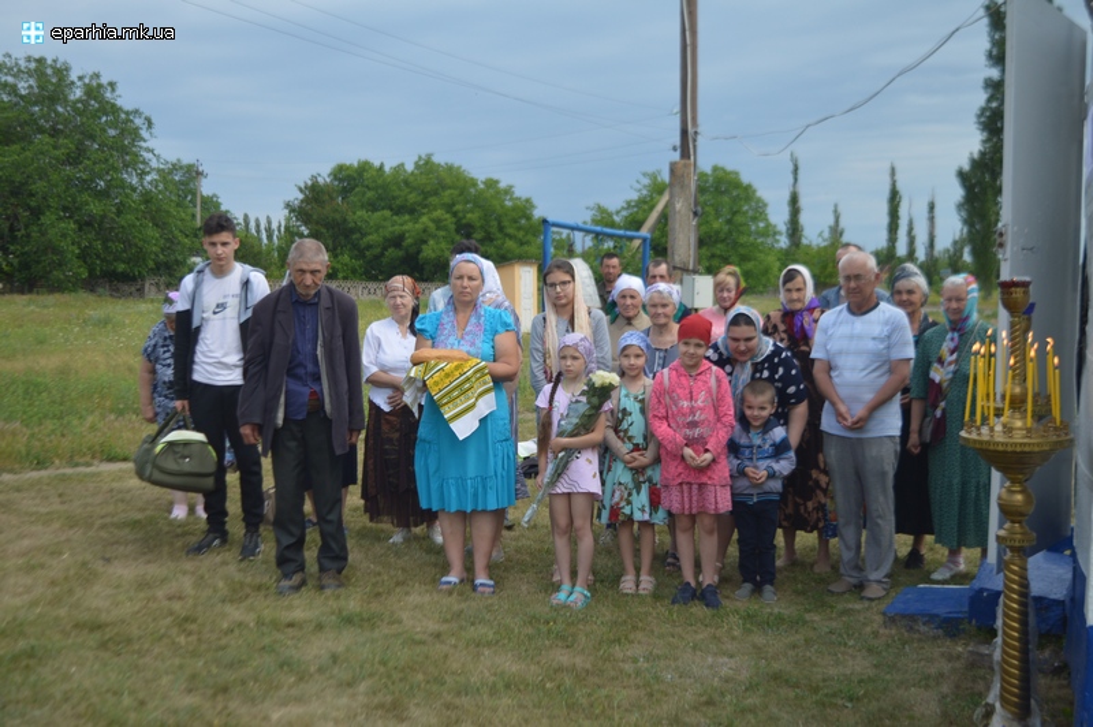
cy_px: 364
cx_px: 546
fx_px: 1229
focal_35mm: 40
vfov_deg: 33.0
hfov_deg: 48.0
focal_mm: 27
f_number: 4
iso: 100
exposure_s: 1/500
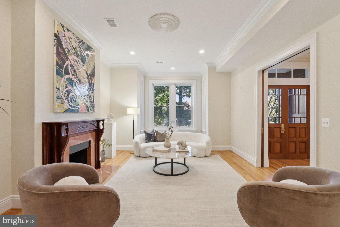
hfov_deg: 96.7
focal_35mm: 16
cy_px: 114
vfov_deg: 73.8
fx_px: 151
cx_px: 170
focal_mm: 16
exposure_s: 1/160
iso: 8000
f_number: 9
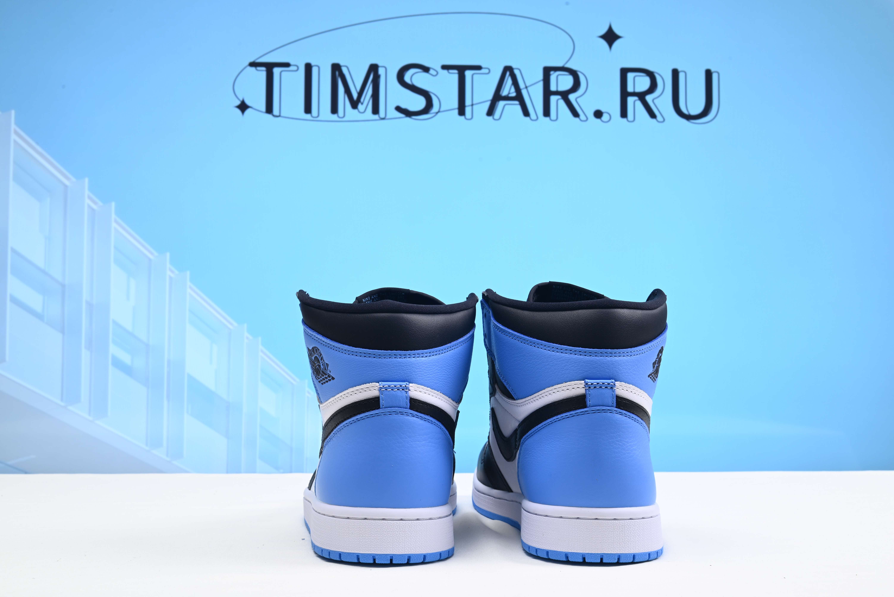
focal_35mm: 41
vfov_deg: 32.7
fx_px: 1019
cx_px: 447
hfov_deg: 47.4
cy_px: 298
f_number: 16
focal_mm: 41
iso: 100
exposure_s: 1/2
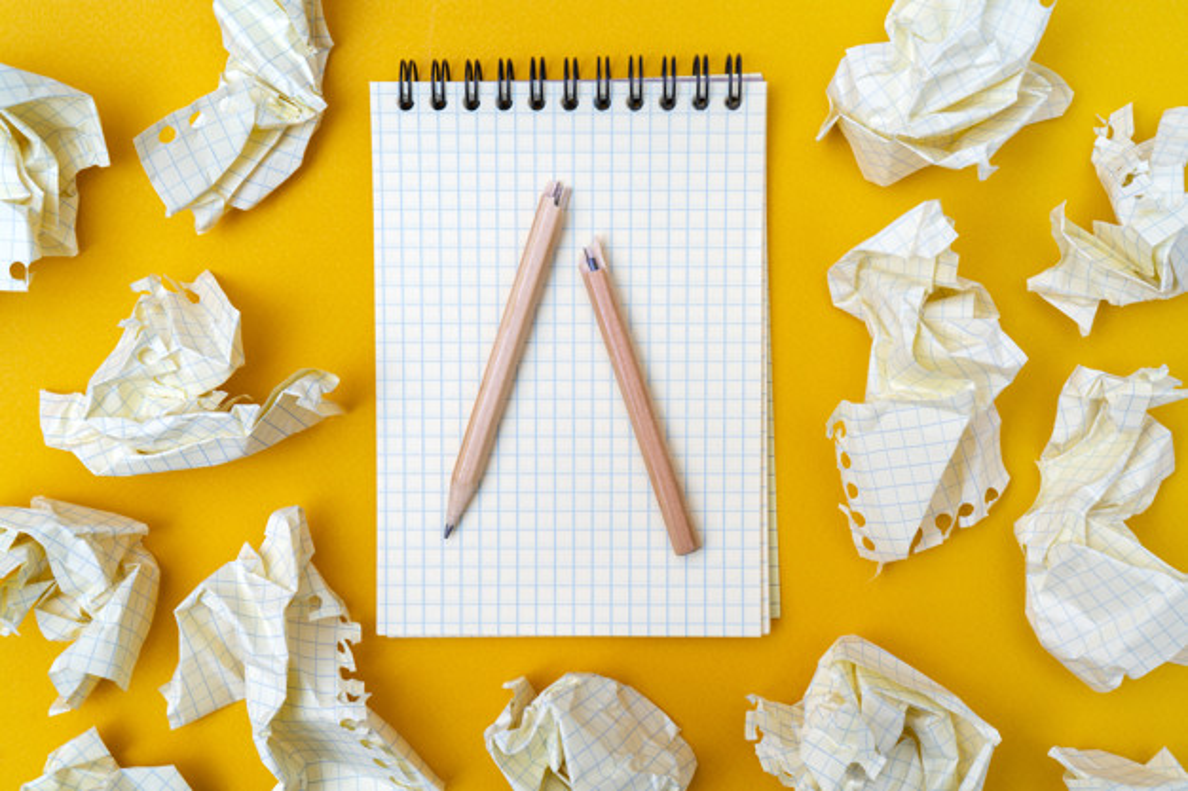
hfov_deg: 39.6
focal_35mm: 50
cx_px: 594
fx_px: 1649
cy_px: 396
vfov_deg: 27.0
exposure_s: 1/125
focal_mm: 50
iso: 50
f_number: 10
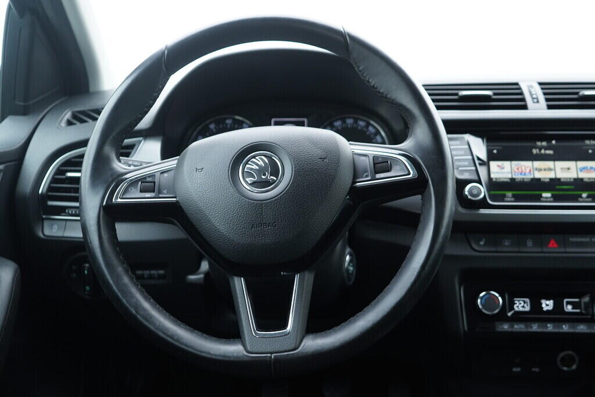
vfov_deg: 36.9
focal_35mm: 36
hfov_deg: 53.1
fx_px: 595
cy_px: 198
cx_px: 298
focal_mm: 24
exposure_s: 1/40
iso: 320
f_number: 2.8
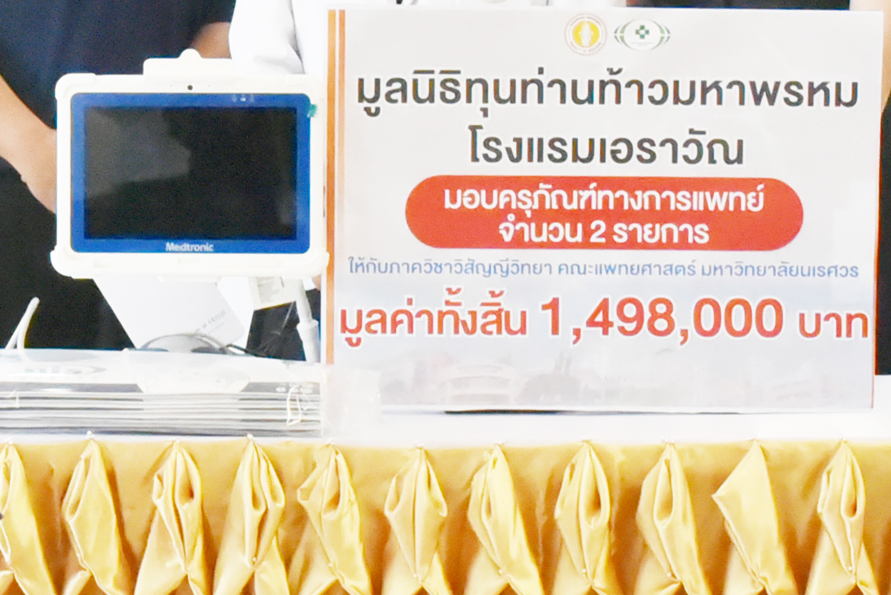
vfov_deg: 12.5
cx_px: 186
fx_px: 2723
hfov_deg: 18.4
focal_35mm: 110
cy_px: 280
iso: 5000
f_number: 9
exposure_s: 1/320
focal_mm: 32
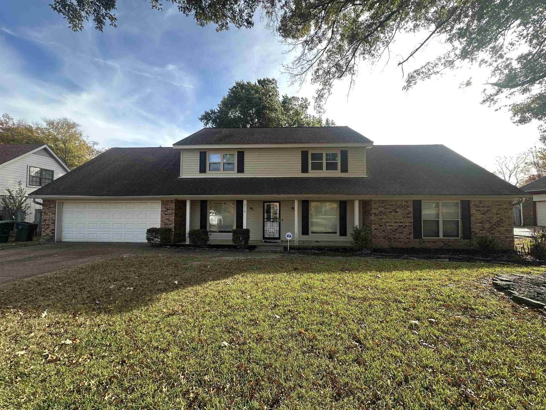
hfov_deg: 102.1
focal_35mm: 14
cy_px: 205
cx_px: 273
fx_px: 221
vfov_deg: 85.7
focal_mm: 2.22
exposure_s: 1/248
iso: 40
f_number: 2.2
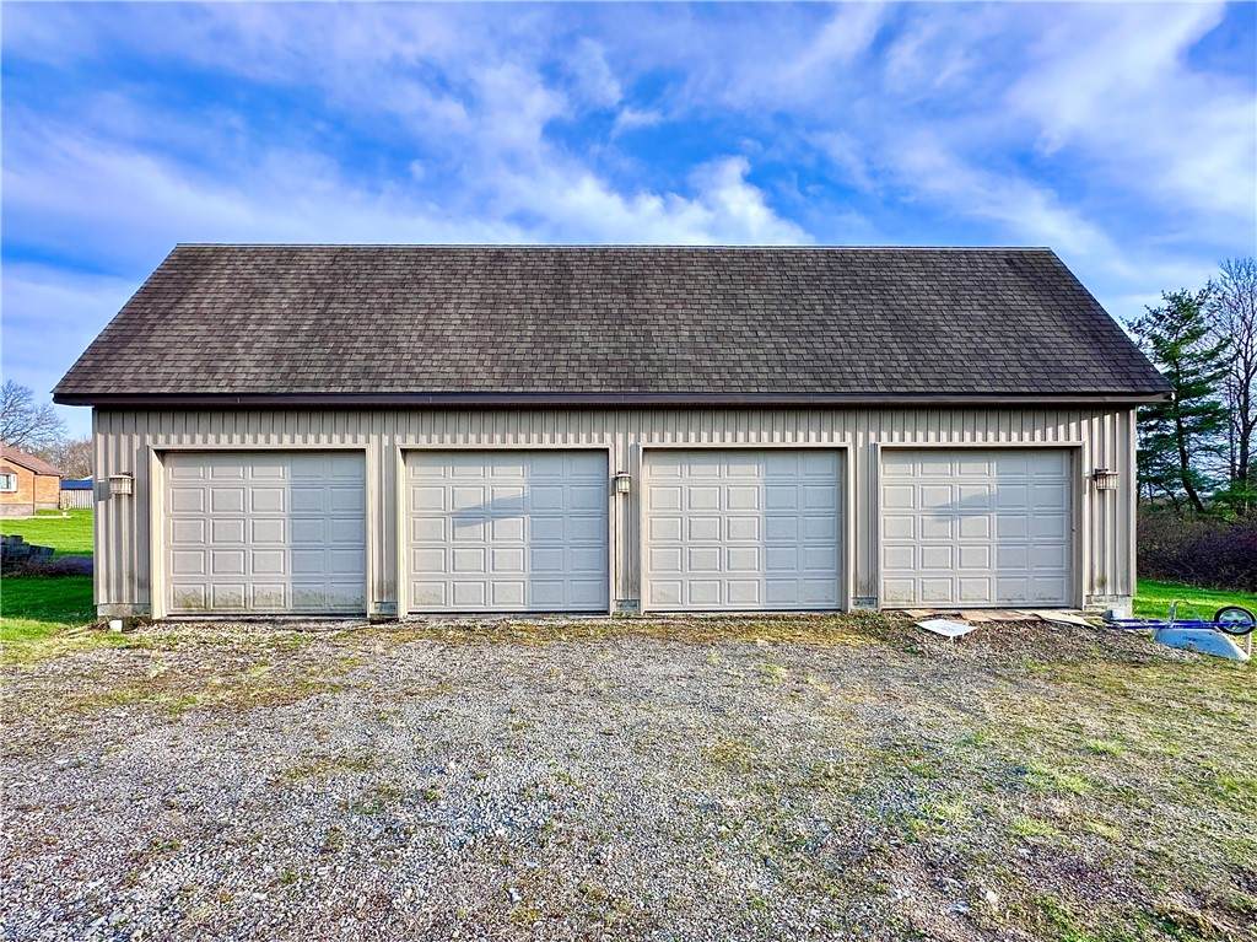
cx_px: 628
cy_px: 471
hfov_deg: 102.1
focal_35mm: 14
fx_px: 508
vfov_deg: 85.6
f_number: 2.2
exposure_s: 1/319
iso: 40
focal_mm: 2.22
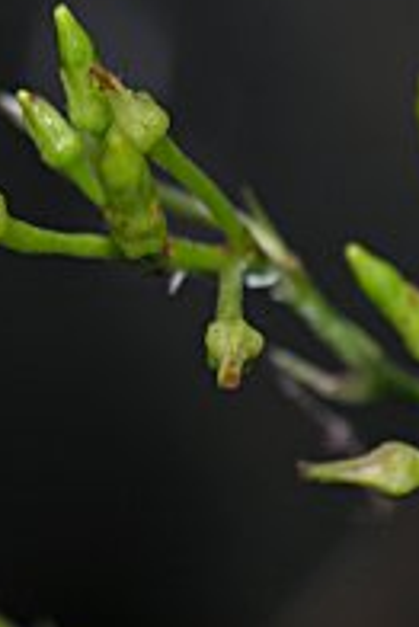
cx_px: 35
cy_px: 267
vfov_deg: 3.2
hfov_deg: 2.1
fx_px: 11310
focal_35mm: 649
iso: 50
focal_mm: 89
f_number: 5.2
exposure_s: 1/60
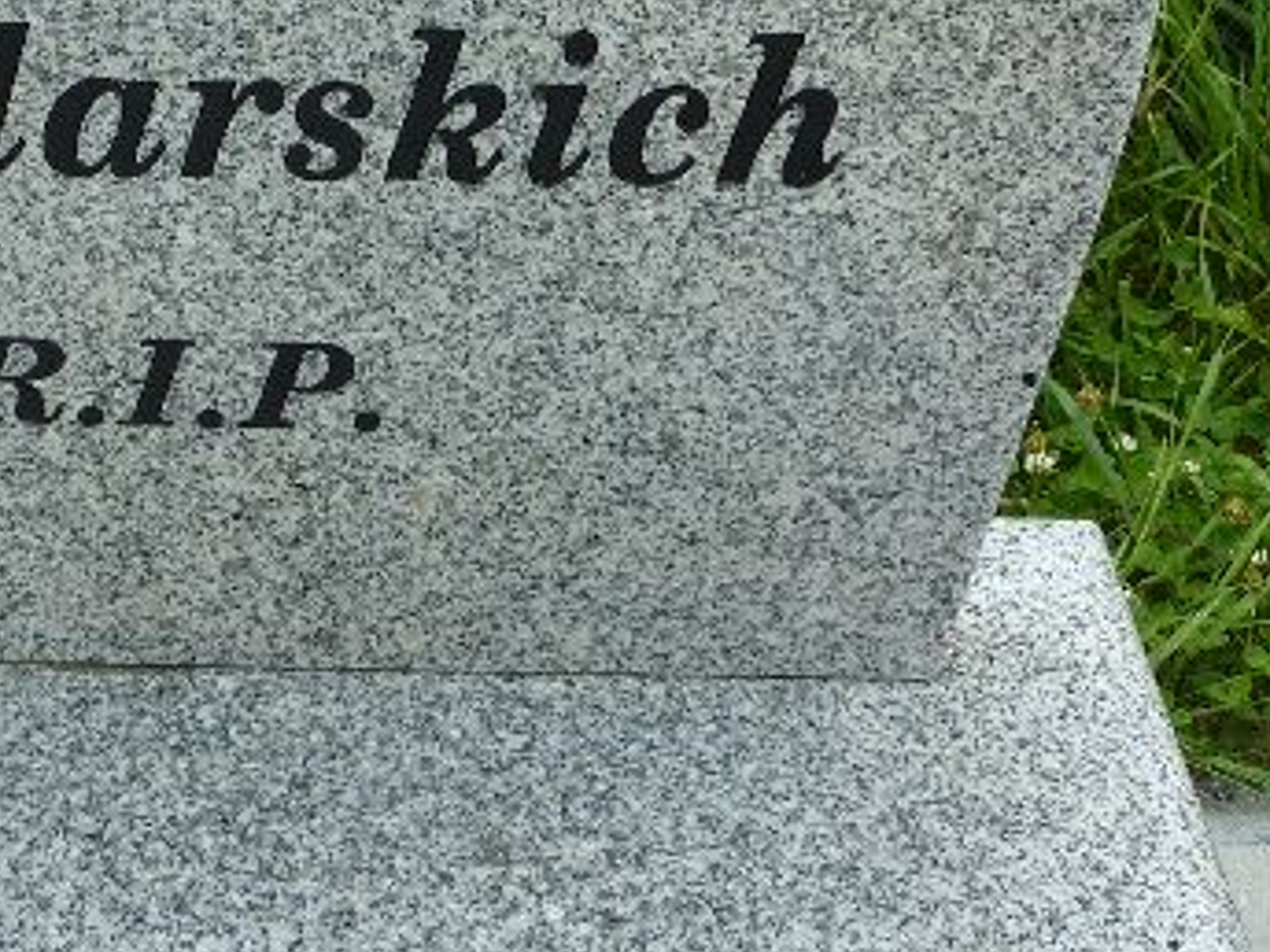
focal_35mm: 86
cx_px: 70
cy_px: 26
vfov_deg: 16.8
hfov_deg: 22.1
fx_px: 3155
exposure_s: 1/200
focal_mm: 6.1
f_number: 4
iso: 80
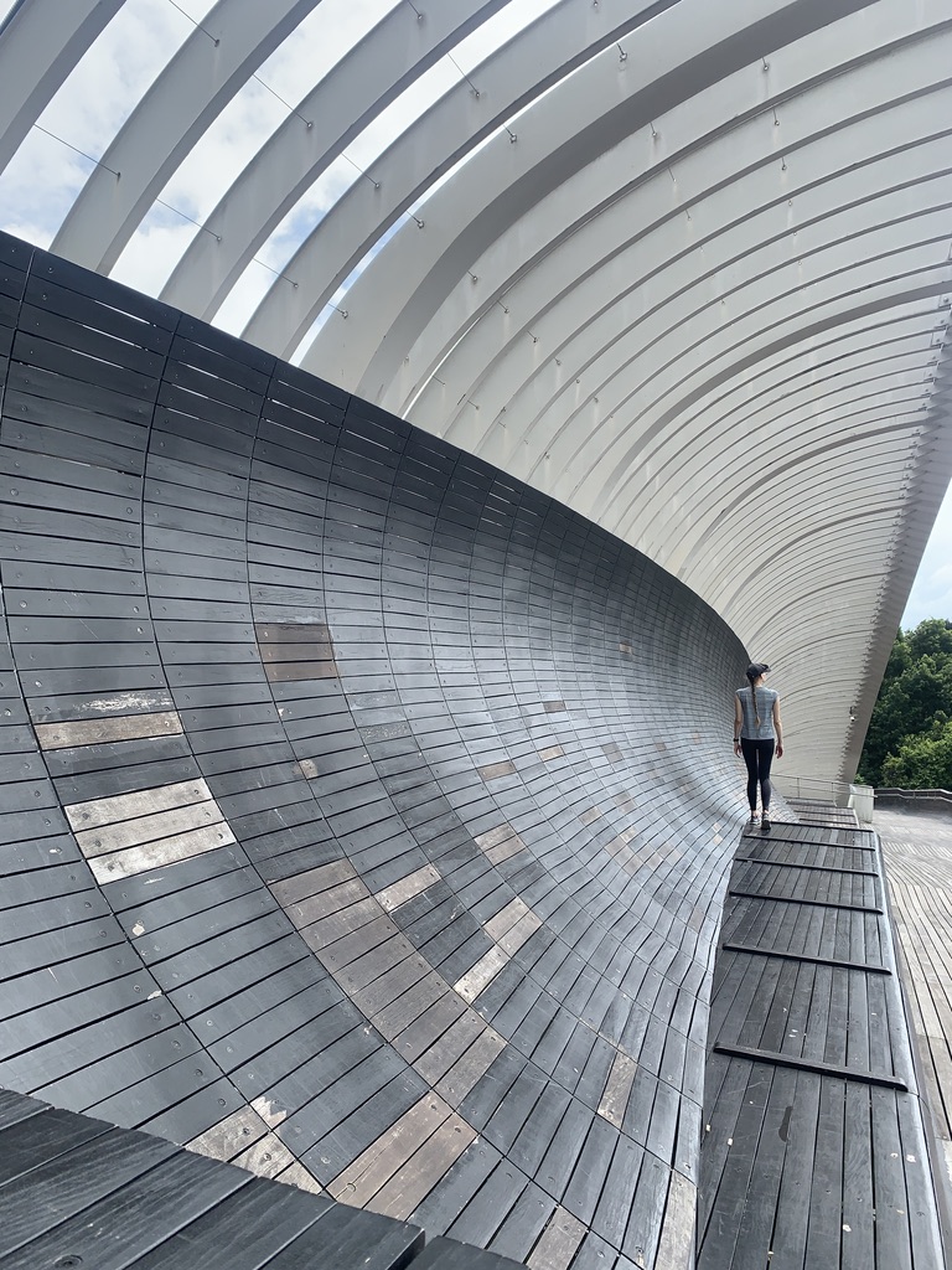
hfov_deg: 53.1
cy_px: 635
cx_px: 476
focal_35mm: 26
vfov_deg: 67.3
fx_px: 953
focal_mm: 4.25
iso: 25
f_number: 1.8
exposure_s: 1/928
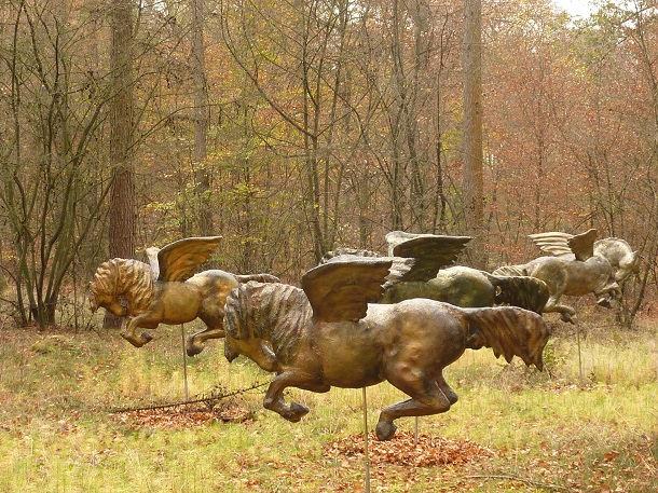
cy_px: 246
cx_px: 329
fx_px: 1615
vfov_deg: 17.4
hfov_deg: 23.0
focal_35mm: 85
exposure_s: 1/40
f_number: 3.9
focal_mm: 9.7
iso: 160
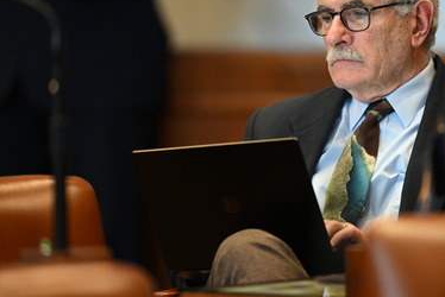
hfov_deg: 3.4
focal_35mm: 610
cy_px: 86
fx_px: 7546
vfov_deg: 2.3
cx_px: 339
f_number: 2.8
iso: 4000
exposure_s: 1/125
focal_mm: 400
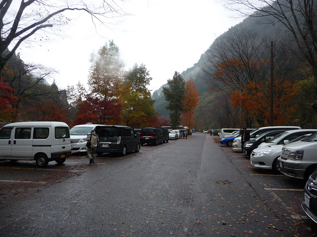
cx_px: 158
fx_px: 256
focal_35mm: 28
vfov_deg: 49.7
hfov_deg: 63.5
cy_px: 118
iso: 100
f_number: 3.3
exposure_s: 1/125
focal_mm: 4.7
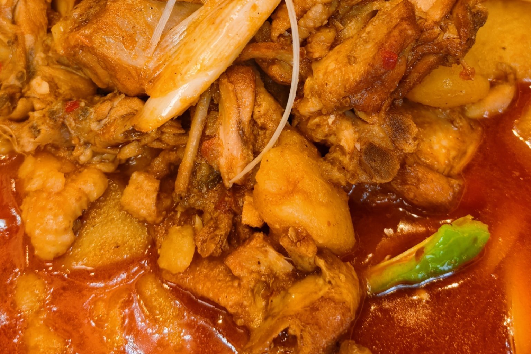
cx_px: 271
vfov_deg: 25.7
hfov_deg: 39.6
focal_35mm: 50
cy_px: 2
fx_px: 738
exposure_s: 1/1000
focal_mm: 6.98
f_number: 2
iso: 800
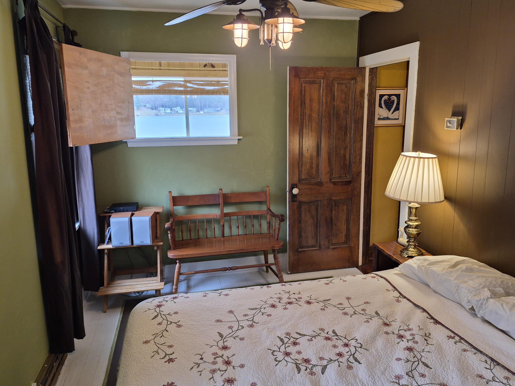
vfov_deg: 53.0
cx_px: 264
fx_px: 387
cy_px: 175
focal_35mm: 26
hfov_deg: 67.3
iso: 320
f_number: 1.8
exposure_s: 1/120
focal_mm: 5.4
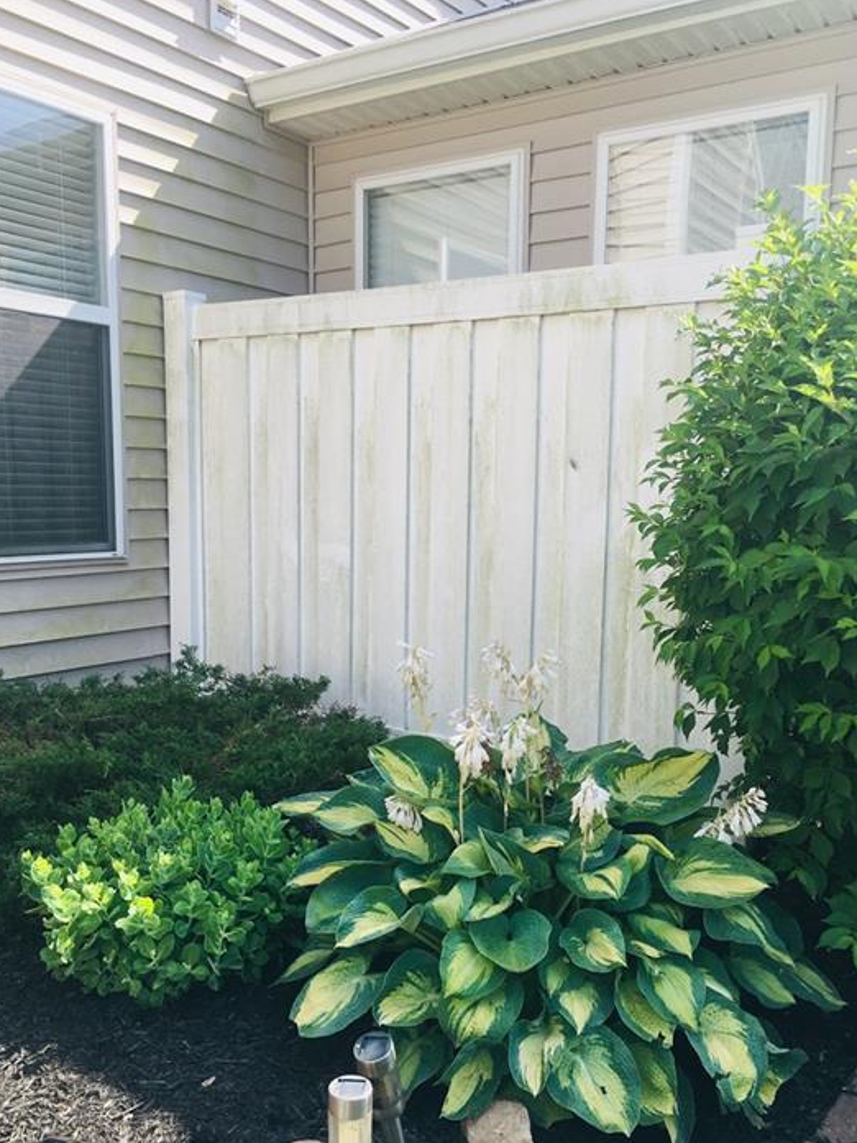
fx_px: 1056
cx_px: 425
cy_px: 606
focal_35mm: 32
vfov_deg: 56.8
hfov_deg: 44.2
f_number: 2.2
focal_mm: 4.15
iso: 25
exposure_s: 1/596
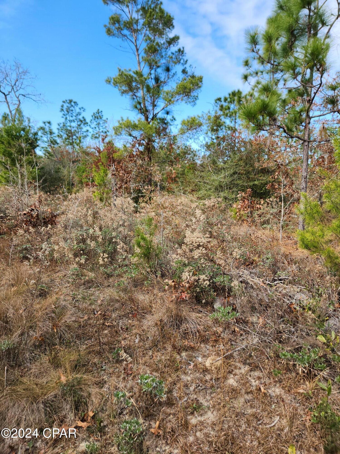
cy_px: 227
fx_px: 301
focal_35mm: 23
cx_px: 170
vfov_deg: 73.9
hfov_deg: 58.9
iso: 20
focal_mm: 5.4
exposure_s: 1/557
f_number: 1.8
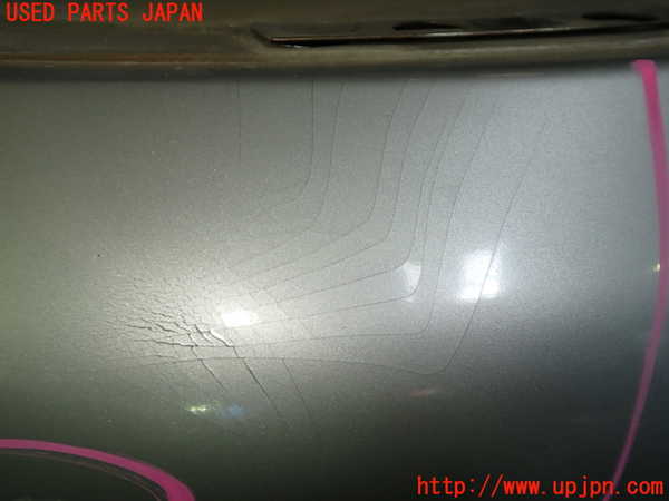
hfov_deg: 60.0
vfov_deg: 46.8
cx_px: 334
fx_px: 580
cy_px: 250
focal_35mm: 30
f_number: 2.3
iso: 100
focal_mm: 5.4
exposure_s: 1/80
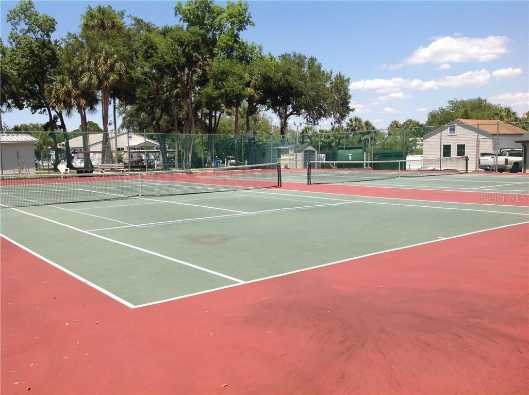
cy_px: 198
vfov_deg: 40.6
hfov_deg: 52.7
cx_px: 264
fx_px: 534
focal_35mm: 35
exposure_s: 1/2016
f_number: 2.4
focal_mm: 4.28
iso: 50
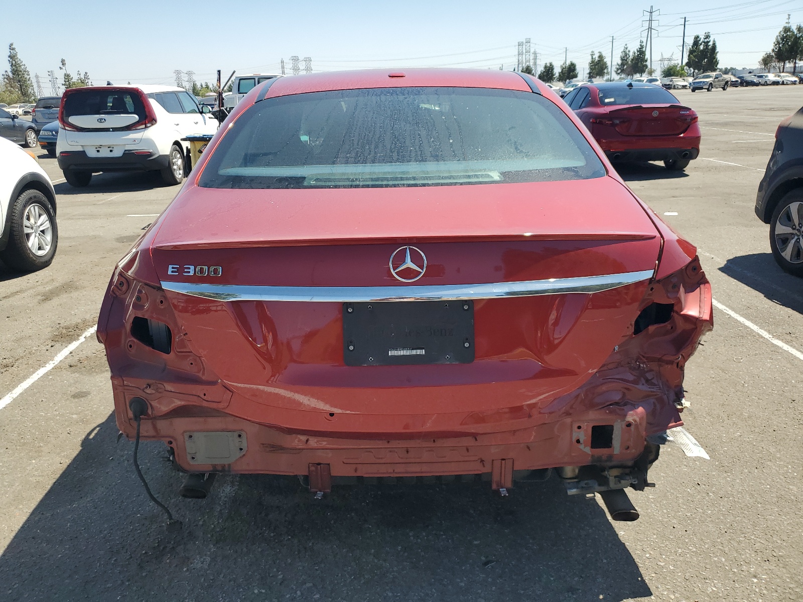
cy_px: 301
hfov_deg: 67.3
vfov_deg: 53.1
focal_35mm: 26
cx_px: 402
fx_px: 603
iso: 50
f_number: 1.5
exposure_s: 1/2500
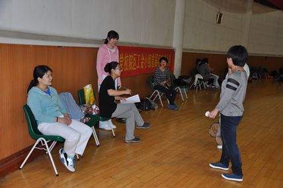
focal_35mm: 36
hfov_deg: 53.2
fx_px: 283
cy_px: 94
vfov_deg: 36.8
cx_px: 142
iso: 400
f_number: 3.8
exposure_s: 1/60
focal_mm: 24
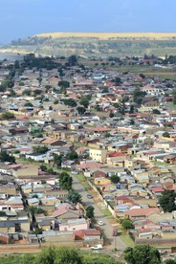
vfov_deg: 14.7
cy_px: 133
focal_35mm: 140
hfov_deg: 9.8
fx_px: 1027
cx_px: 161
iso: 200
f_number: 10
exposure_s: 1/250
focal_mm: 92
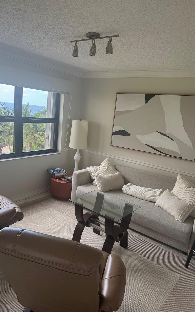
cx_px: 80
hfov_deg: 47.4
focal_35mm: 26
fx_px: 221
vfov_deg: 70.4
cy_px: 155
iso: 80
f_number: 1.78
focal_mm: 6.76
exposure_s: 1/121
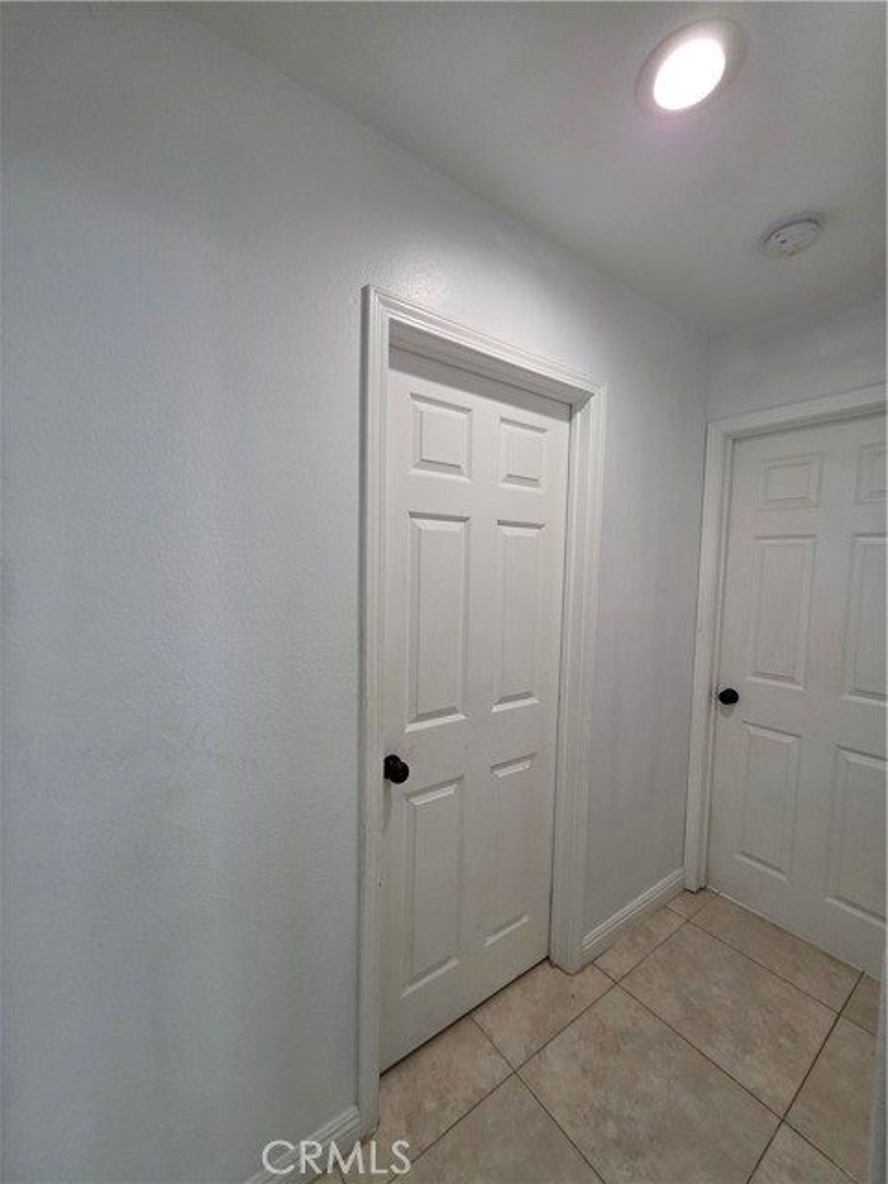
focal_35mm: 13
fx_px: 445
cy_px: 592
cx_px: 444
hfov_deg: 89.9
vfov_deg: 106.2
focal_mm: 2.2
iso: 250
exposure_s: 1/120
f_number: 1.9
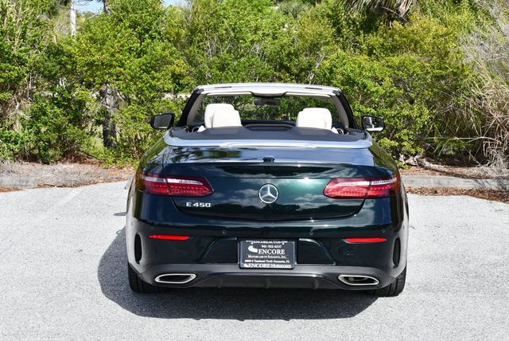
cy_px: 170
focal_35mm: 68
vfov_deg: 20.1
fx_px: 962
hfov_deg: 29.6
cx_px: 254
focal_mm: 34
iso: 125
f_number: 8
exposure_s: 1/250
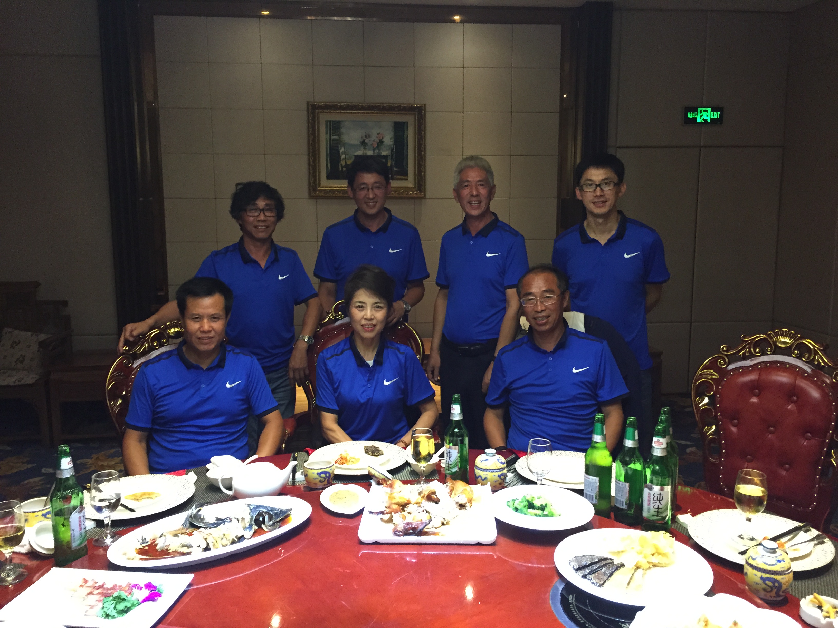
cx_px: 419
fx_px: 702
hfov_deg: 61.7
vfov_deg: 48.2
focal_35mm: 29
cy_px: 314
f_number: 2.2
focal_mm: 4.15
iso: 250
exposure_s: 1/25
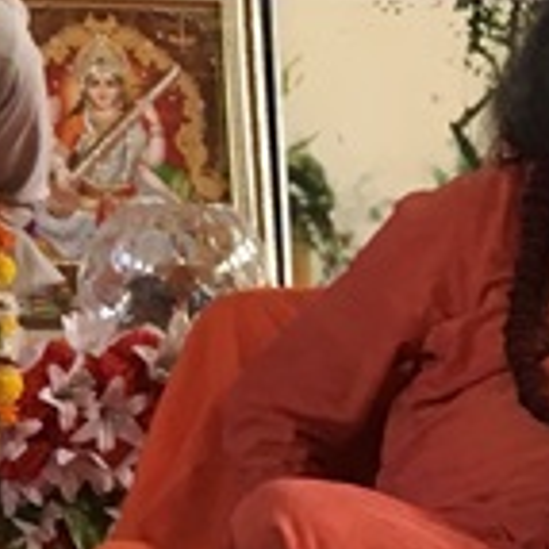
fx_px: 3302
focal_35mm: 184
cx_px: -622
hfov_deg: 8.9
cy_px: 399
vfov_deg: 9.5
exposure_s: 1/33
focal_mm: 4.15
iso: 100
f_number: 2.2
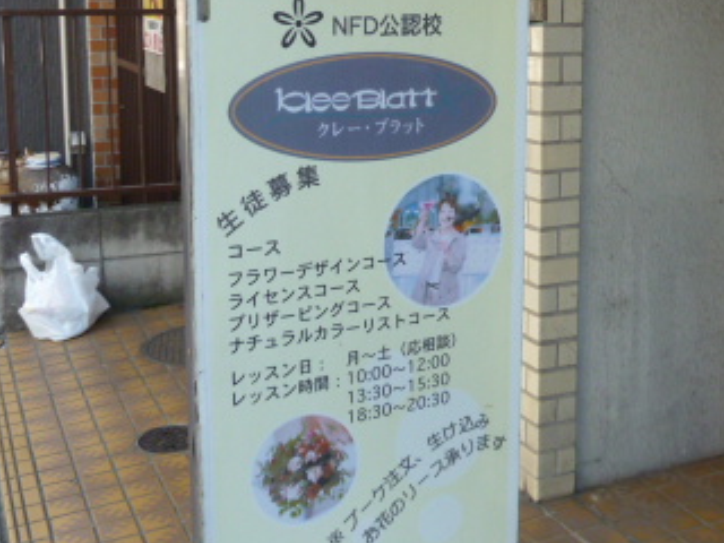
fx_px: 1046
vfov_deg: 28.8
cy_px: 149
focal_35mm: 50
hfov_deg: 38.2
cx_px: 385
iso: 160
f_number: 3.3
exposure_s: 1/160
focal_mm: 4.1
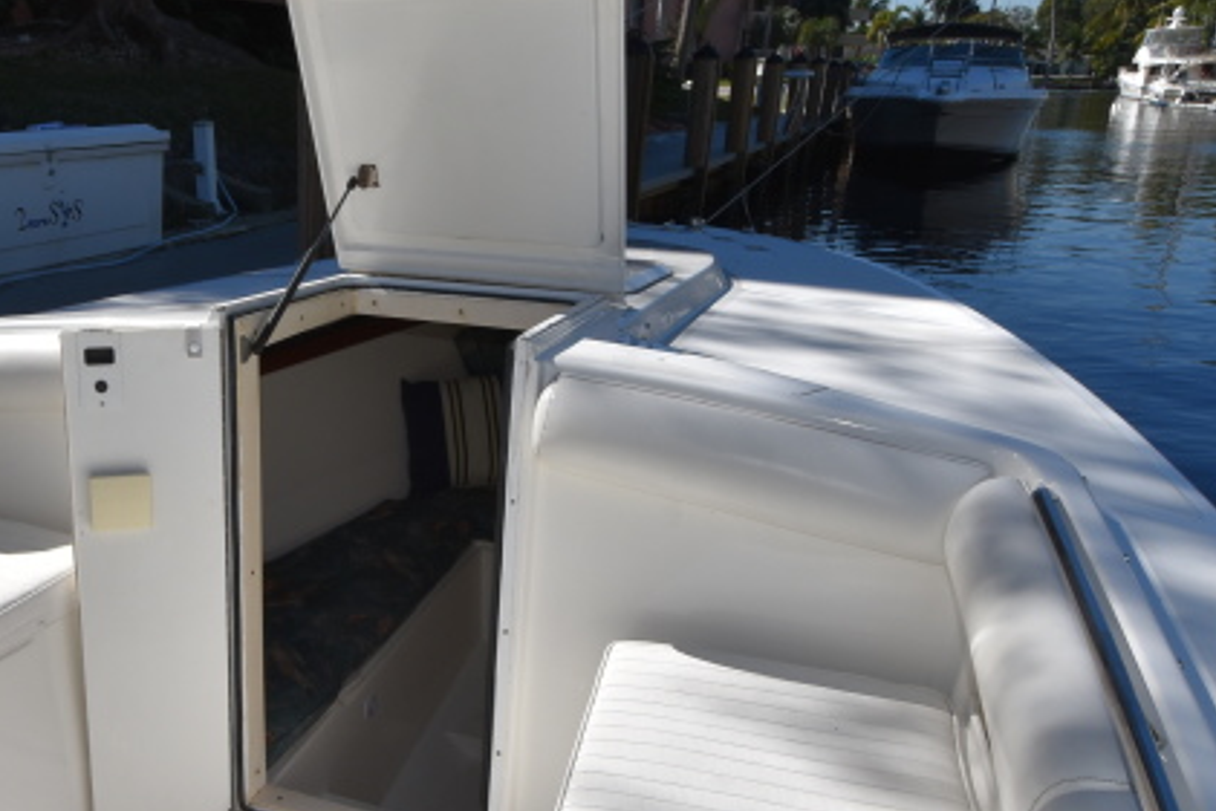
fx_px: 1081
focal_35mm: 32
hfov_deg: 56.6
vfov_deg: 41.0
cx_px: 345
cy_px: 488
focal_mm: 10
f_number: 14
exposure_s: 1/200
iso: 100
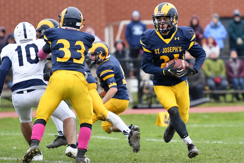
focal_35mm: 285
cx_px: 122
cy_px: 82
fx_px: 1932
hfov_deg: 7.2
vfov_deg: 4.8
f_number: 2.8
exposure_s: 1/1000
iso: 450
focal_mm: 190
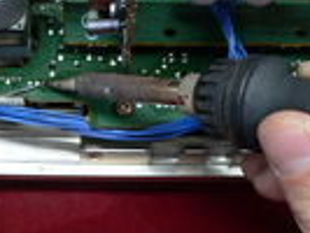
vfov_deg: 14.0
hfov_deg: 19.0
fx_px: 923
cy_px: -29
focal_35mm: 103
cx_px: 131
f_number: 2.8
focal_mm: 6
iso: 200
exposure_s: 1/20
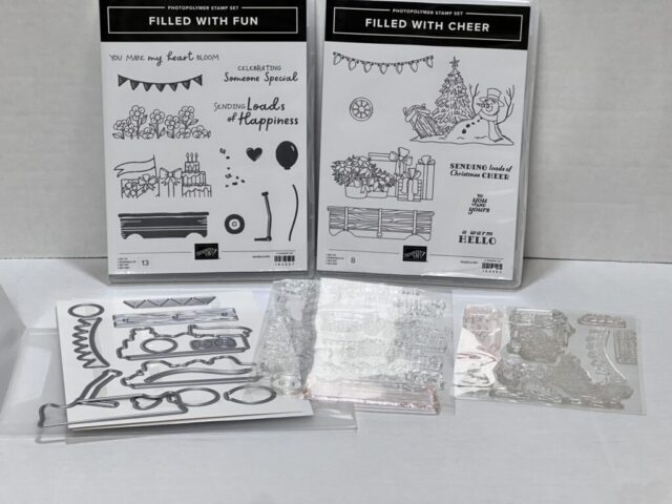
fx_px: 1495
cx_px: 336
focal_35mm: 77
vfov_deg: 19.1
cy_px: 252
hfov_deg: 25.3
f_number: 2.8
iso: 160
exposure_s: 1/120
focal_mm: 9
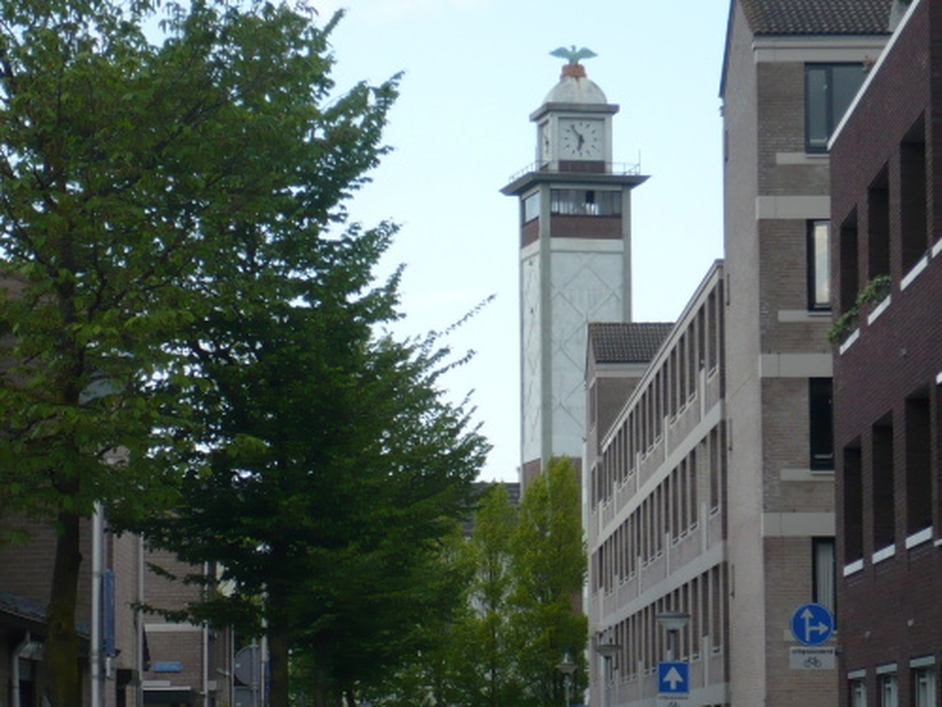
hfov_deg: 13.7
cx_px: 471
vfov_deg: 10.3
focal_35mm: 144
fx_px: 3919
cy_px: 354
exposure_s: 1/160
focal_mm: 17.4
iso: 100
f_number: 5
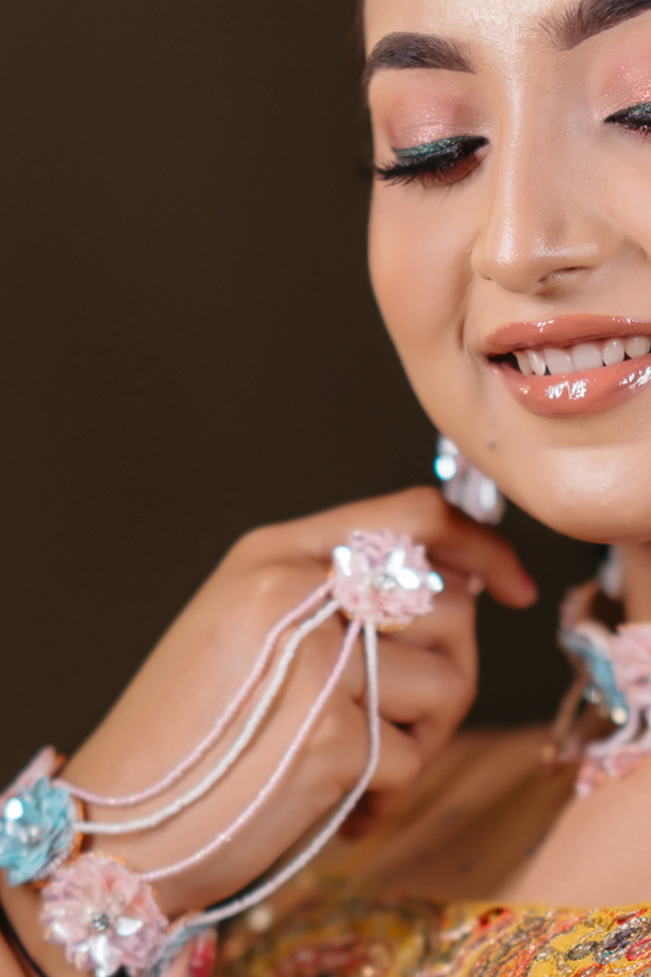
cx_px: 566
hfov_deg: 5.6
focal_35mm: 244
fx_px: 6618
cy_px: 961
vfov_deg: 8.4
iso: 100
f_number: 1.4
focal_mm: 85
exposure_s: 1/640
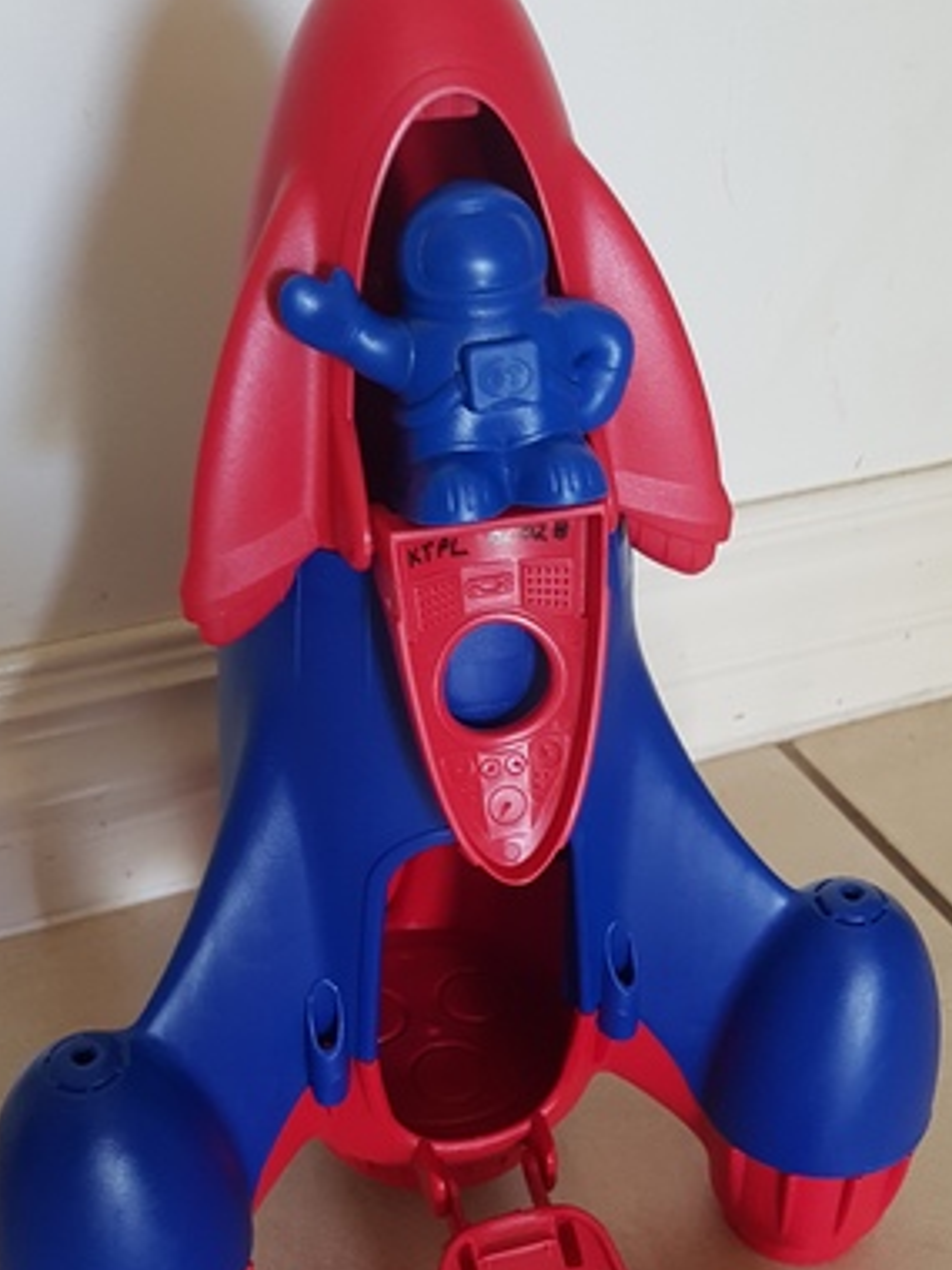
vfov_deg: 45.1
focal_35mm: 41
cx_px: 411
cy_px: 839
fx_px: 1503
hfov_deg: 35.1
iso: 200
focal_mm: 4.2
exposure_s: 1/13
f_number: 1.7
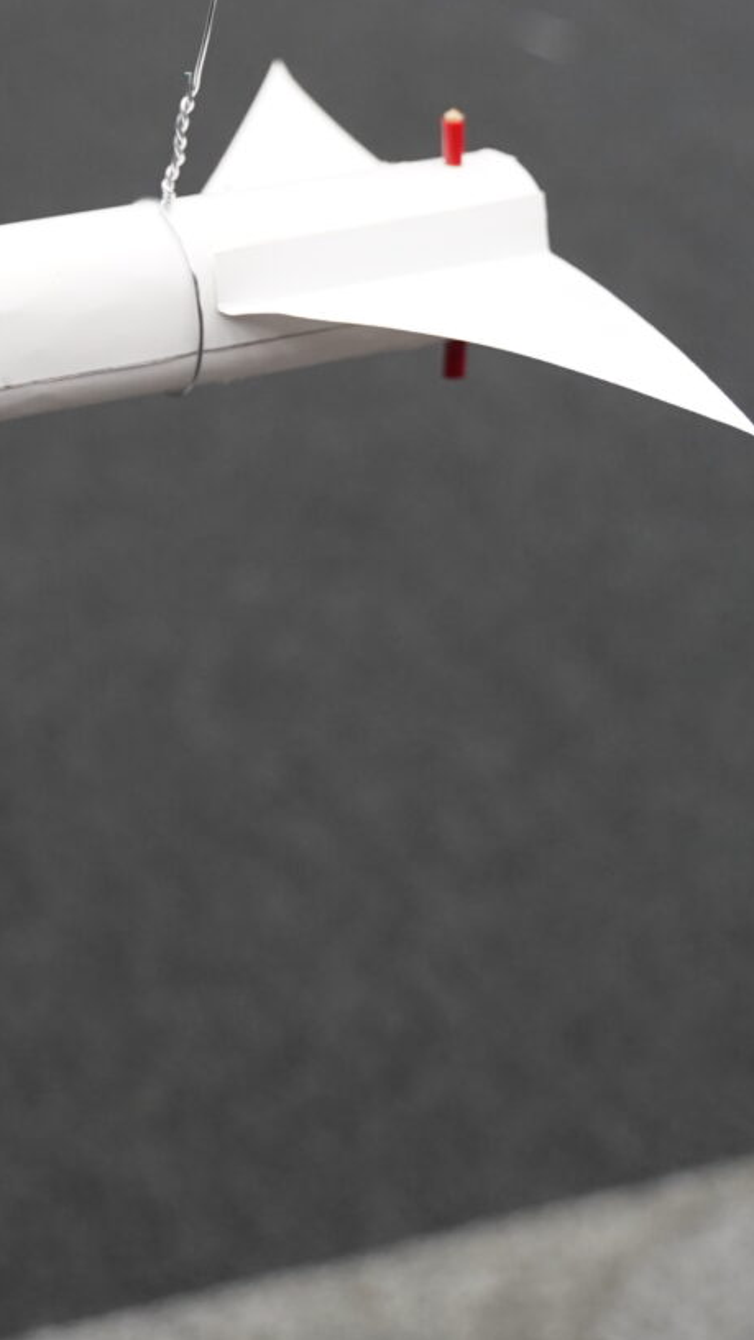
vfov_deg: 30.2
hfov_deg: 16.6
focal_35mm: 69
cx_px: -214
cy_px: 376
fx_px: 2452
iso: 1600
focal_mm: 28
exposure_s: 1/160
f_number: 3.5
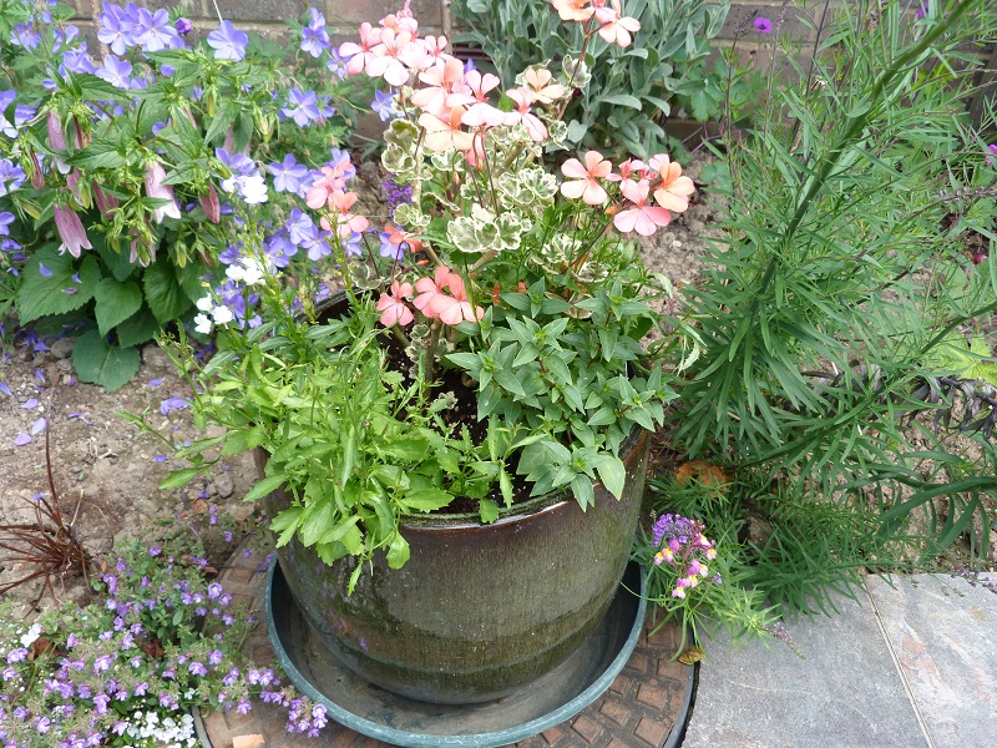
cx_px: 498
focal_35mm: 30
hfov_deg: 60.0
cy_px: 374
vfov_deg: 46.8
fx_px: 864
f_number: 3.2
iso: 80
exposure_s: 1/125
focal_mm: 5.3
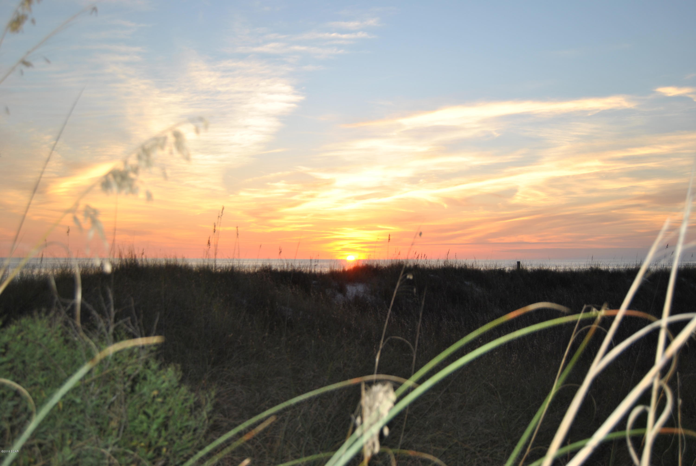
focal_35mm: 36
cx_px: 348
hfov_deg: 53.1
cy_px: 233
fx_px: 697
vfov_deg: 37.0
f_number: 3.8
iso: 100
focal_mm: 24
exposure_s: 1/160
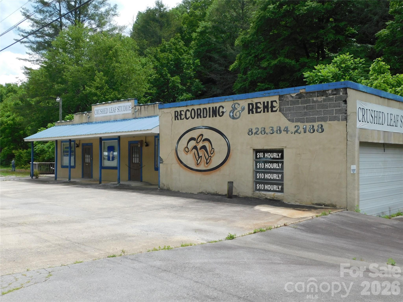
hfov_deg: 51.4
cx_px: 202
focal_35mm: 36
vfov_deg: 39.7
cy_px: 151
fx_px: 419
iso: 125
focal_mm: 6.3
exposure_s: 1/1000
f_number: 3.5
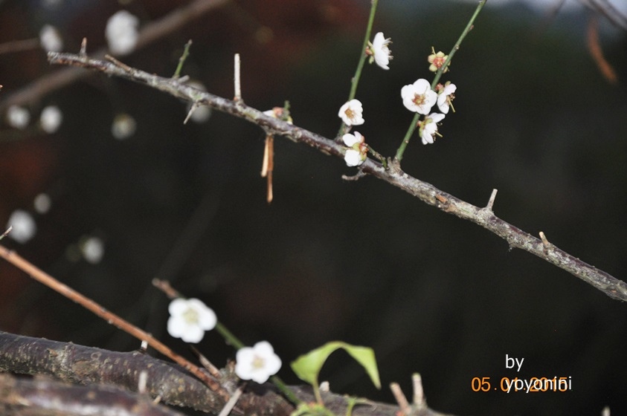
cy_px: 208
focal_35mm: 158
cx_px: 314
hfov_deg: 13.1
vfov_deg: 8.7
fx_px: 2740
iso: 800
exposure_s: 1/60
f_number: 5.6
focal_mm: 105
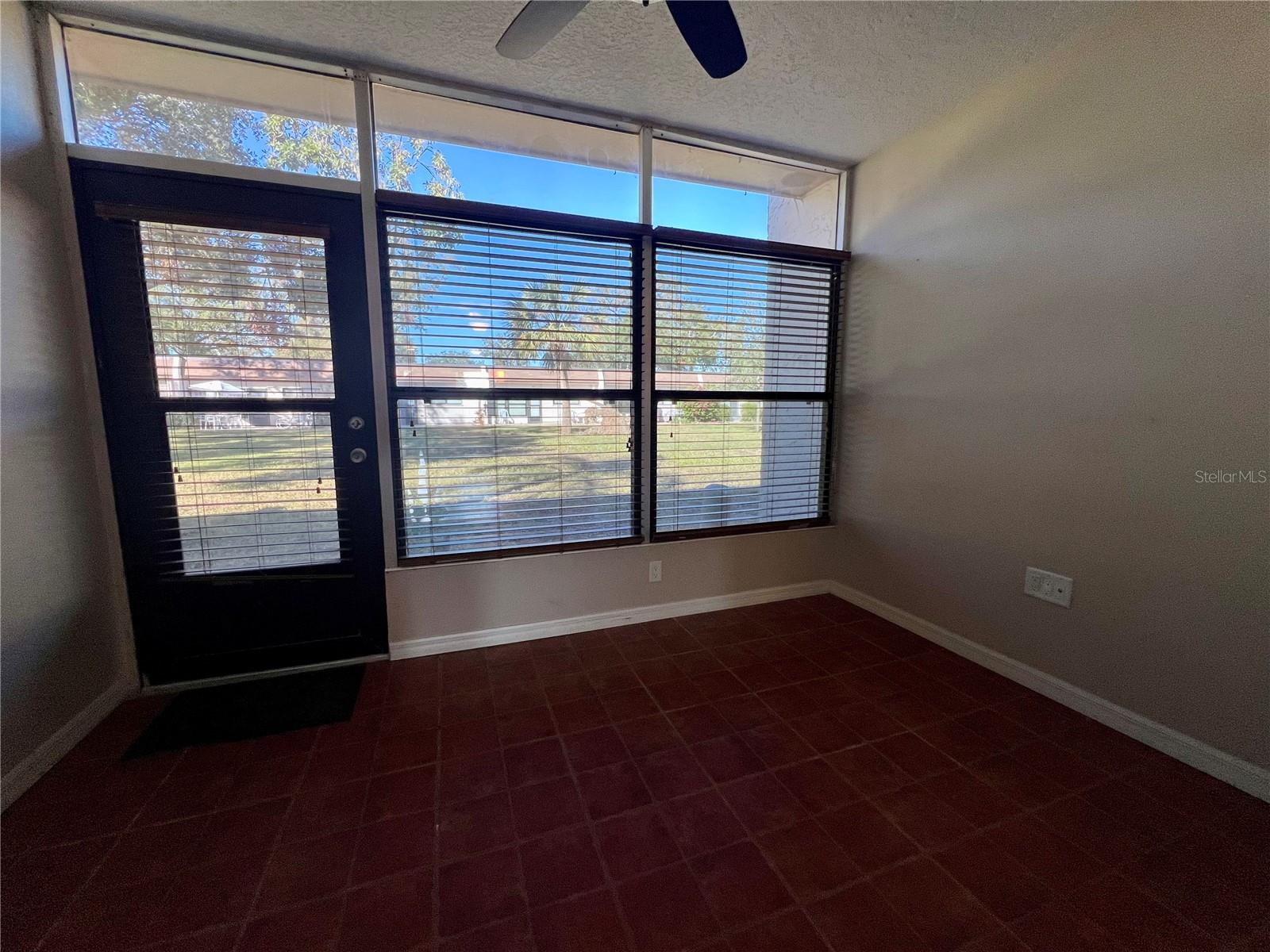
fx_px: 477
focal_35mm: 13
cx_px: 635
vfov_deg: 89.9
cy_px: 476
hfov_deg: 106.2
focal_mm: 1.57
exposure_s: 1/120
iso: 125
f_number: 1.8
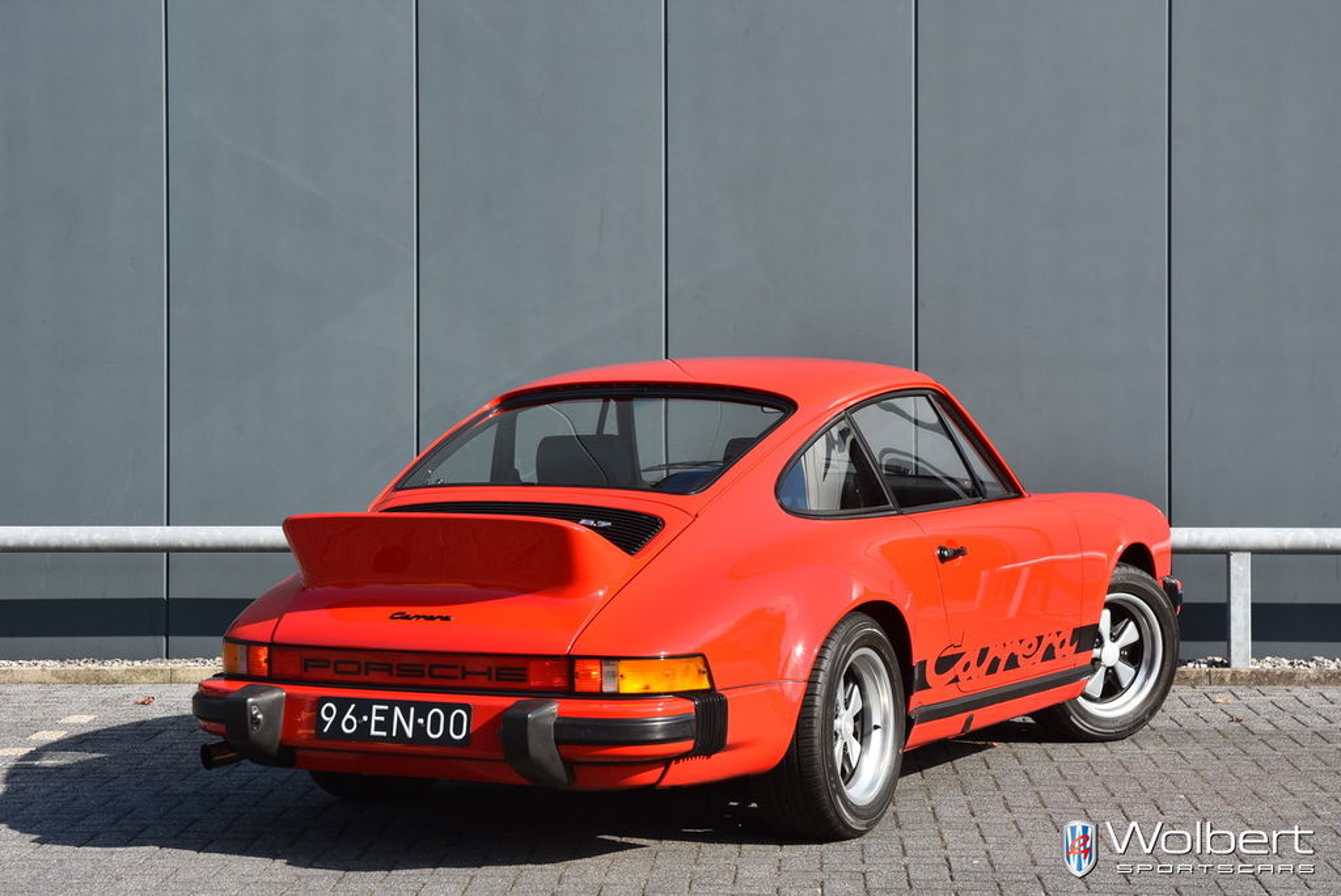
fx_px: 2907
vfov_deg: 17.5
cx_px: 670
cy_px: 448
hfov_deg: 26.0
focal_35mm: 78
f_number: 8
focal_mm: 52
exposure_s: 1/500
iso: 250
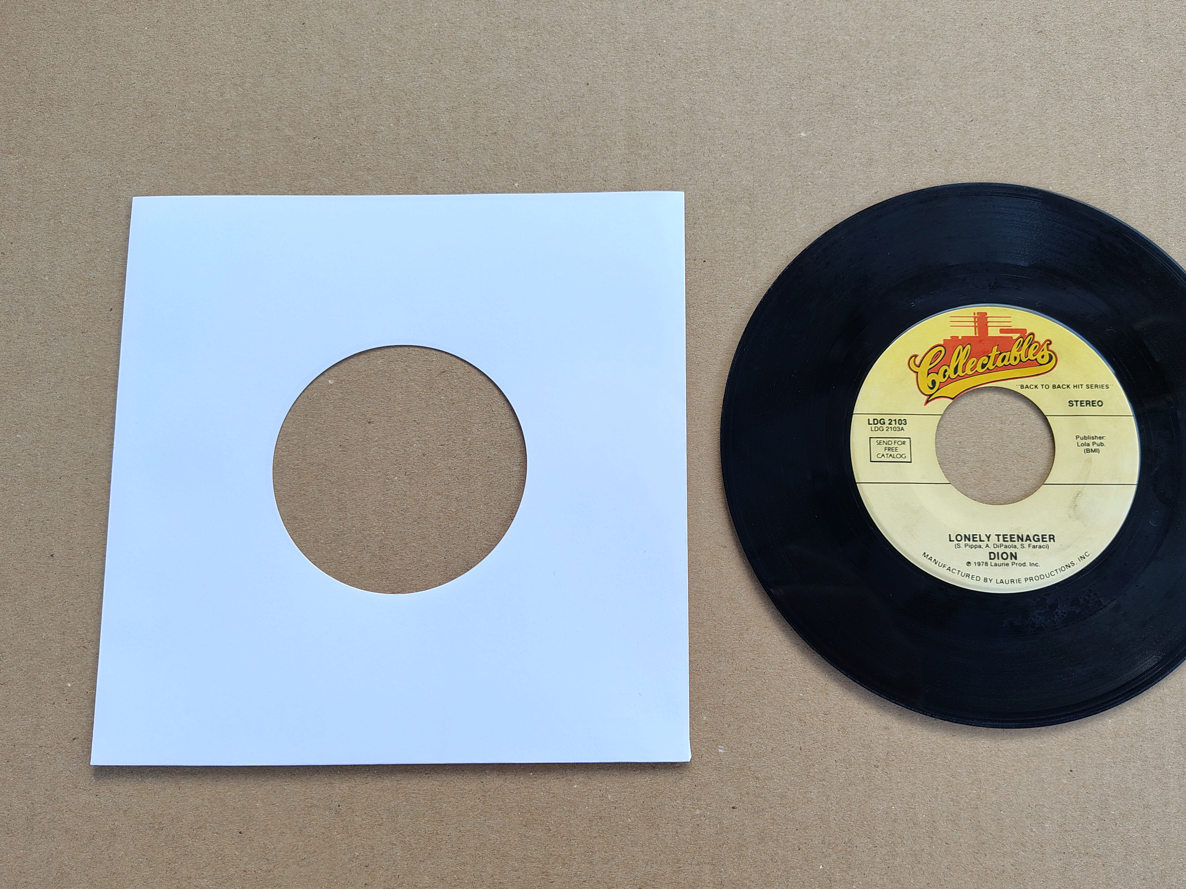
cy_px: 461
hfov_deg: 63.3
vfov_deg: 49.7
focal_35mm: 28
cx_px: 644
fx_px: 959
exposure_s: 1/111
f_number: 1.8
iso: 100
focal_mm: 5.56
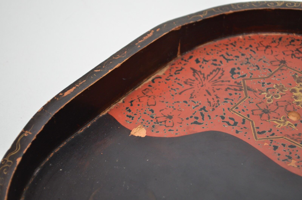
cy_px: 100
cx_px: 151
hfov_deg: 24.7
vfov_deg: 16.5
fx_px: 691
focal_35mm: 82
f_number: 5.6
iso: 800
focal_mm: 55
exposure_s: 1/60
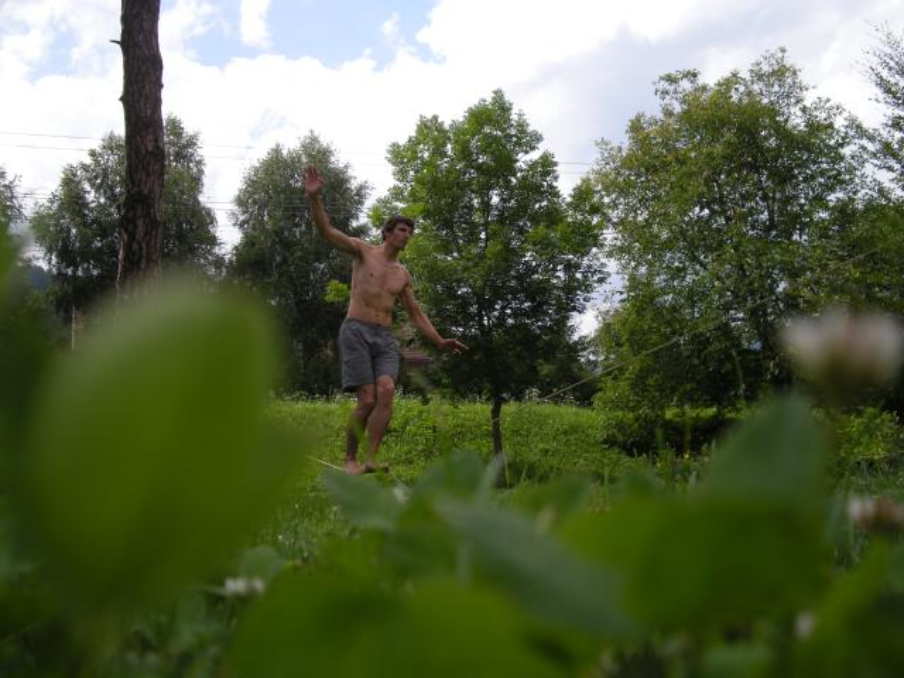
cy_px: 339
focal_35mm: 37
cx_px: 452
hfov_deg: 50.1
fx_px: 966
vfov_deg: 38.7
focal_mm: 7.9
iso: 64
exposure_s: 1/813
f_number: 2.8
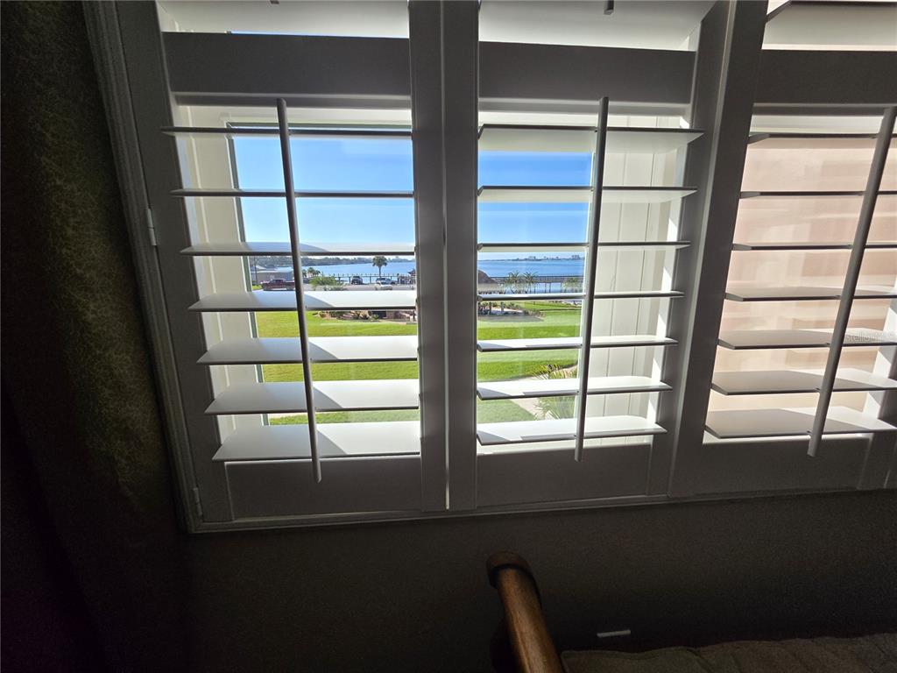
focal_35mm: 13
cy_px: 336
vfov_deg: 89.9
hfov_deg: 106.2
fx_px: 337
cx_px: 448
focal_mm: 2.2
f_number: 2.2
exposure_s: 1/2000
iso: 80
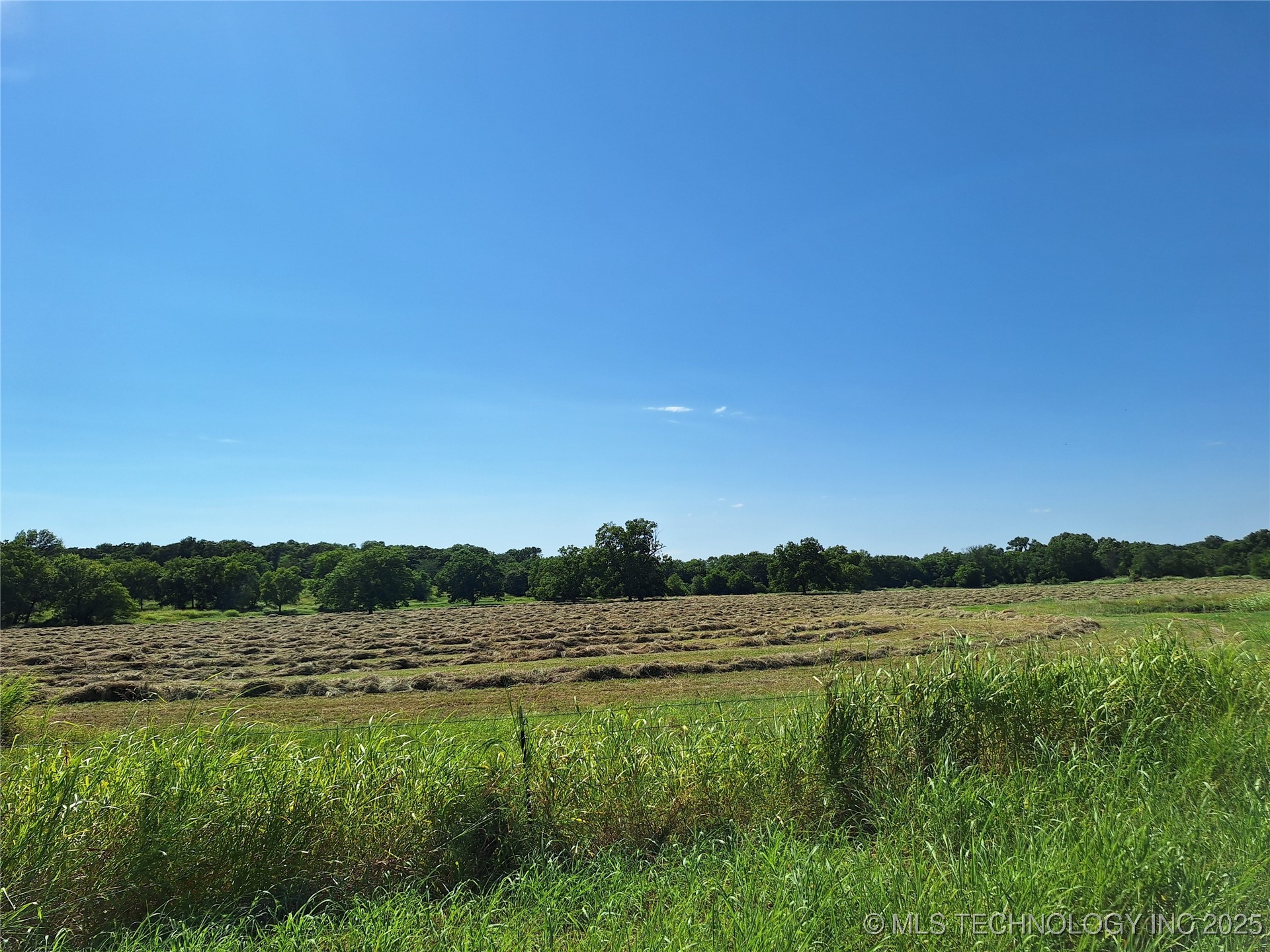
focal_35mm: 23
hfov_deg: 73.9
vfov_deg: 58.9
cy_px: 476
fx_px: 844
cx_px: 635
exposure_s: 1/4310
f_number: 1.8
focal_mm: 5.54
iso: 40
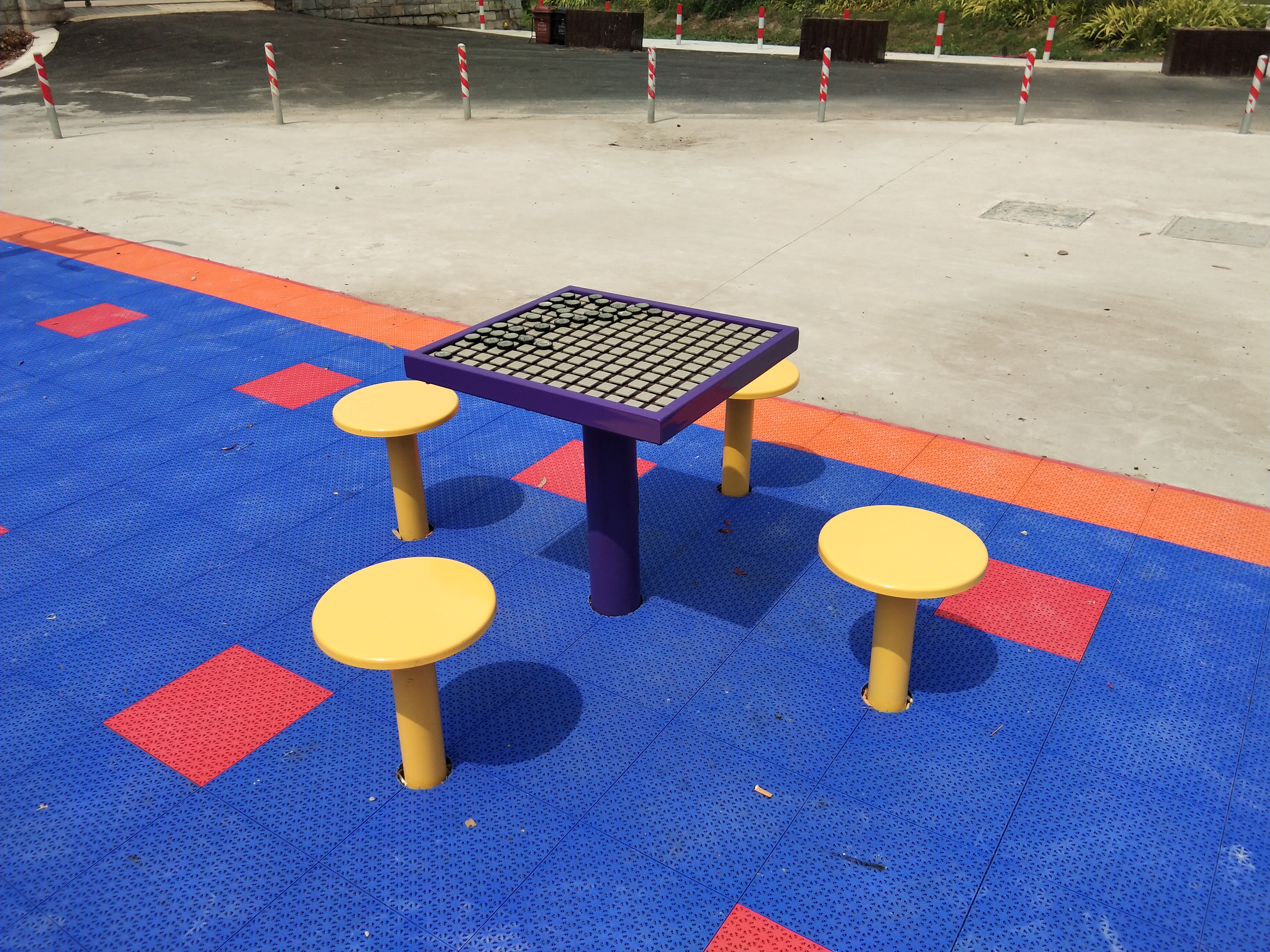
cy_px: 476
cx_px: 635
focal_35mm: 31
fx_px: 1137
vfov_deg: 45.4
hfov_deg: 58.4
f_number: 2.2
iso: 50
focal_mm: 3.69
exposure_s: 1/1928
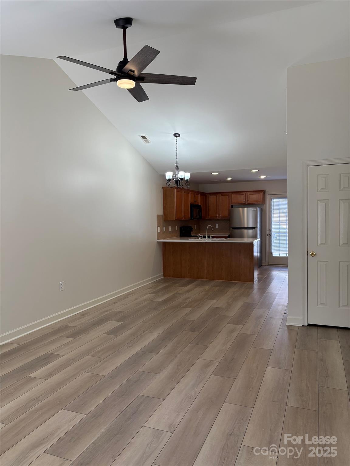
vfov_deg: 67.3
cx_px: 175
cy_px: 233
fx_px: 351
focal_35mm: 26
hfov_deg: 53.1
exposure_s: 1/232
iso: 80
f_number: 1.6
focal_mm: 5.96
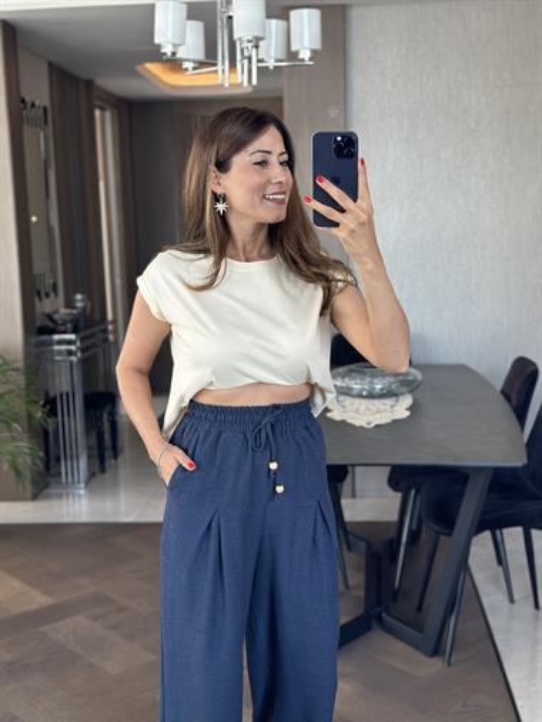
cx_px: 271
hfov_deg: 30.3
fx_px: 1001
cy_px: 361
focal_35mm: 48
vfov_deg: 39.6
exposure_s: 1/75
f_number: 1.78
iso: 125
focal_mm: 6.86
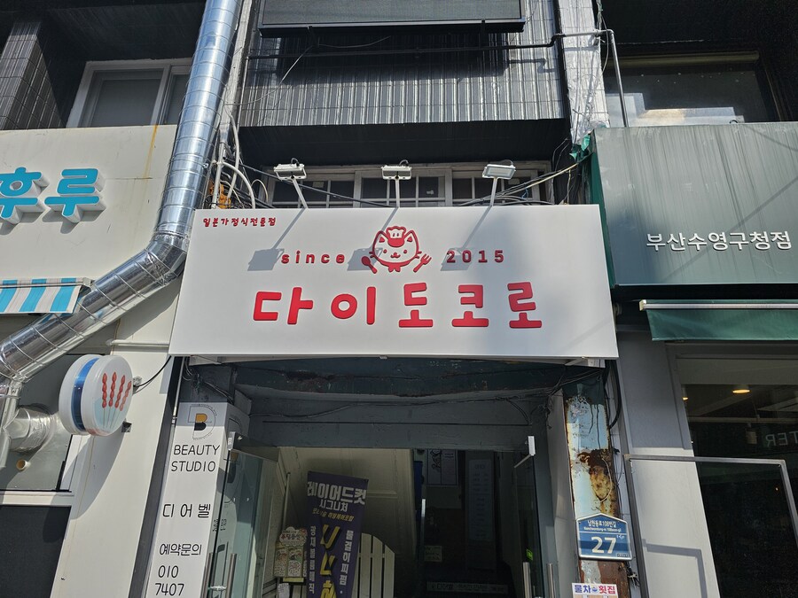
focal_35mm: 23
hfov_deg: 73.9
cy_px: 299
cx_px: 399
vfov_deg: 58.9
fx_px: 530
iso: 10
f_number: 1.7
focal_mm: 6.3
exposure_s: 1/986
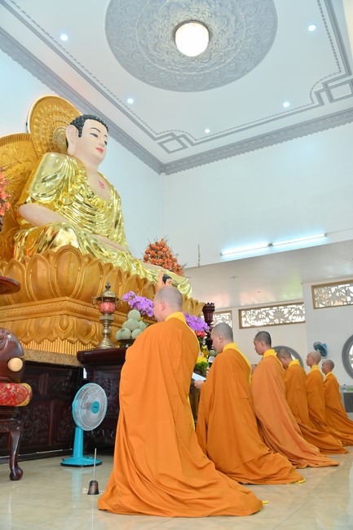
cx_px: 176
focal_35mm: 30
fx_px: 441
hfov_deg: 43.6
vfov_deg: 61.9
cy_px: 265
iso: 1250
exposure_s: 1/125
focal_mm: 30
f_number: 5
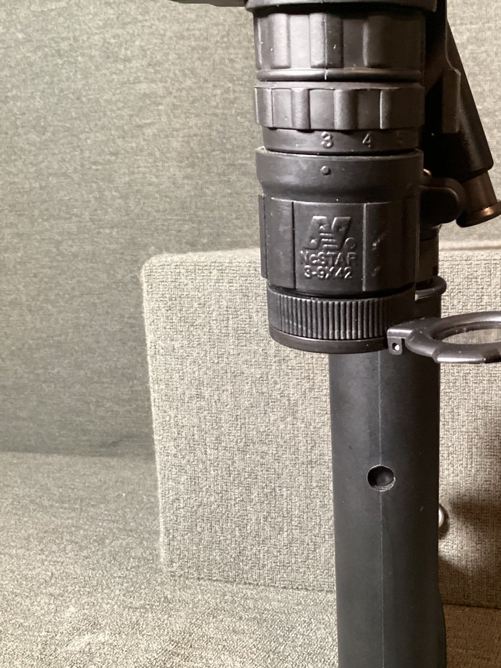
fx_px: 810
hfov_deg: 33.4
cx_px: 395
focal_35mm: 42
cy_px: 339
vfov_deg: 44.8
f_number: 2.4
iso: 400
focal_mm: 3.3
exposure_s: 1/33
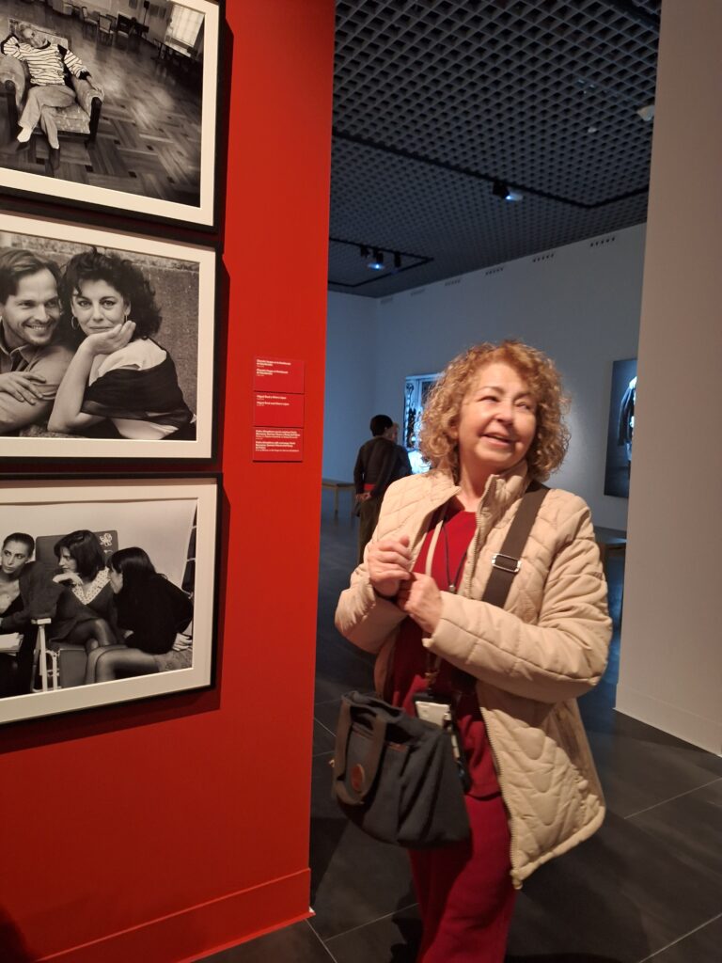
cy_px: 482
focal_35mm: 23
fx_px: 640
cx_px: 361
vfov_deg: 73.9
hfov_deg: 58.9
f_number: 1.8
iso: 400
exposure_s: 1/25
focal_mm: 5.54
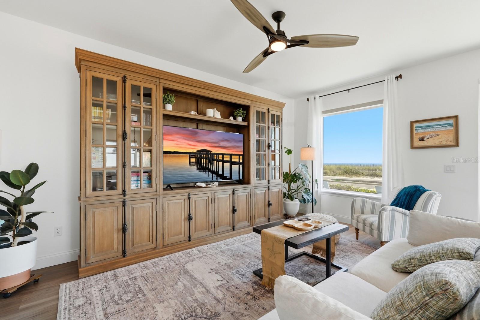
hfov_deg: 96.7
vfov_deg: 73.7
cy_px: 160
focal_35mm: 16
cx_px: 240
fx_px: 213
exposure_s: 1/6400
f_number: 8
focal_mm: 16
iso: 2500
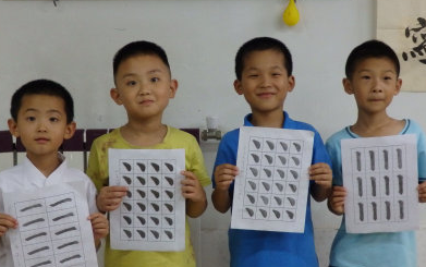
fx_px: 755
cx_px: 207
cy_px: 131
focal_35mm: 65
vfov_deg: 20.0
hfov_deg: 31.5
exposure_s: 1/80
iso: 800
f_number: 4
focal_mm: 8.9
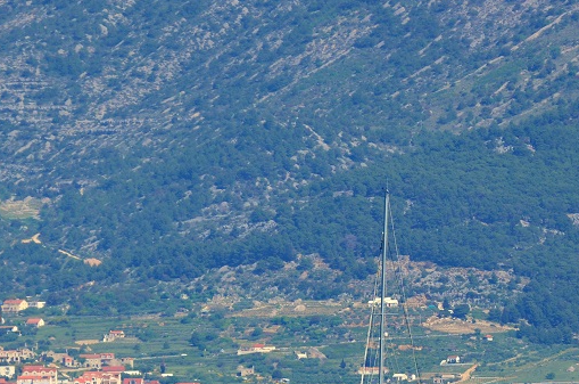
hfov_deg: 3.3
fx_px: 9918
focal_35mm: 618
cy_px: 313
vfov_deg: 2.2
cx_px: 287
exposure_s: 1/2000
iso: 400
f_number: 5.3
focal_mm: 210
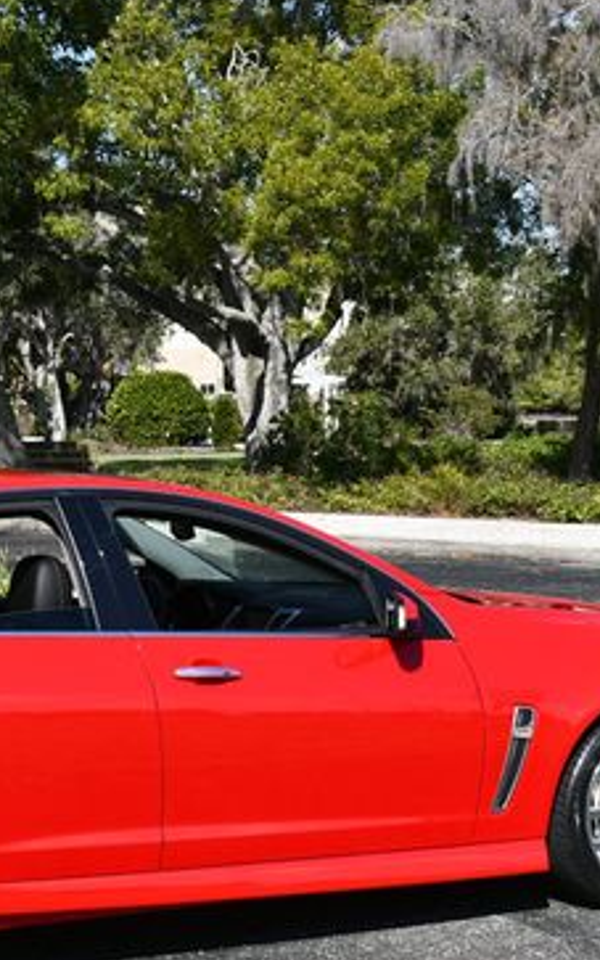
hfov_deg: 14.3
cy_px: 534
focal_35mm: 90
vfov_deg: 23.0
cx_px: 11
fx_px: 2354
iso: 100
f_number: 8
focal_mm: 25
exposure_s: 1/250
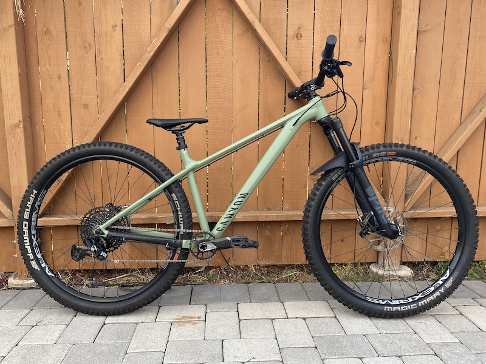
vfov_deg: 53.1
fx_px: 365
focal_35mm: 26
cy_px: 182
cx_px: 243
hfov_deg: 67.3
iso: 64
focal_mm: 4.25
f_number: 1.8
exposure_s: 1/121
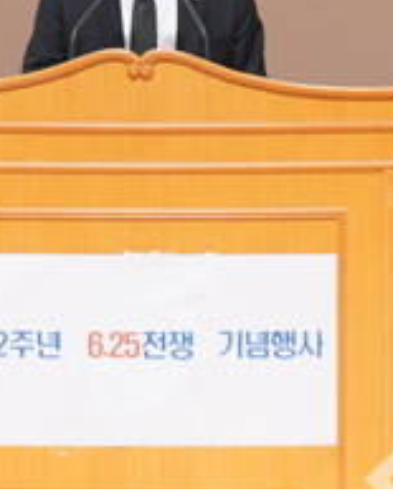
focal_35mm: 519
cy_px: 153
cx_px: 175
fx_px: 7528
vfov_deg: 3.7
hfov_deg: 3.0
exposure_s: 1/320
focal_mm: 178
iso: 3200
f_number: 3.2
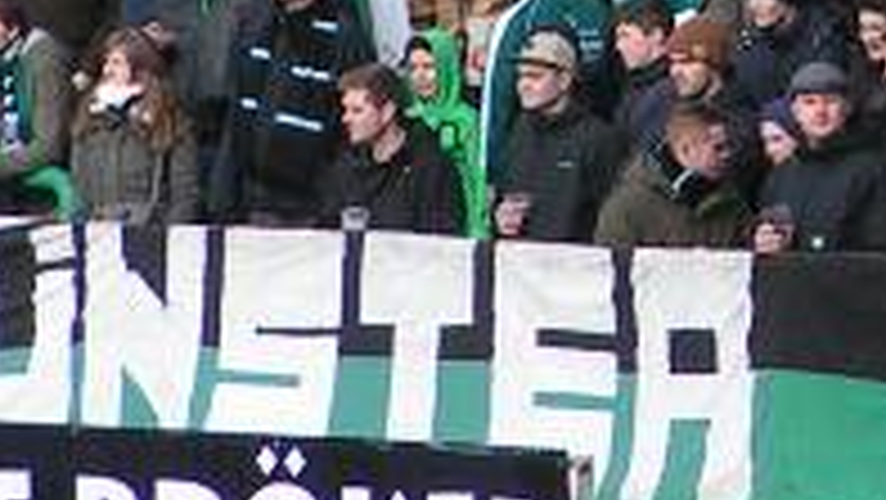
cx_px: 989
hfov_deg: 2.6
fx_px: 19507
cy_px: -644
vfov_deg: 1.5
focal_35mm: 830
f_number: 4.5
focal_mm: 28.8
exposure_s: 1/320
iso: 50
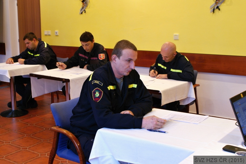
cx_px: 123
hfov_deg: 43.6
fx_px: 307
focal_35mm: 45
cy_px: 82
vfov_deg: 29.9
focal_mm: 30
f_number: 5
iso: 400
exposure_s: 1/15
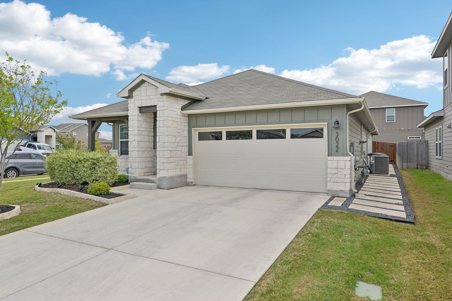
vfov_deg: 53.1
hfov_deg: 73.7
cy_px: 150
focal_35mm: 24
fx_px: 301
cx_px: 226
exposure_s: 1/350
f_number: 6.7
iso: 100
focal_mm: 24
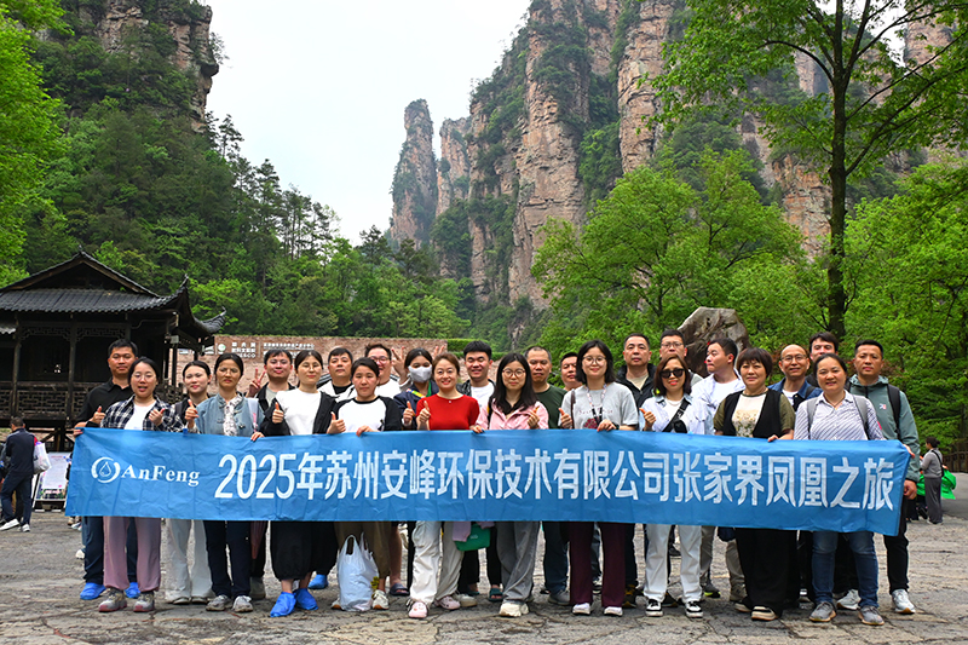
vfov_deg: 38.3
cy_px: 322
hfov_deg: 55.1
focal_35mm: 34
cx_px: 484
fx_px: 927
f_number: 9
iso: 1100
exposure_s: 1/500
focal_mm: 23
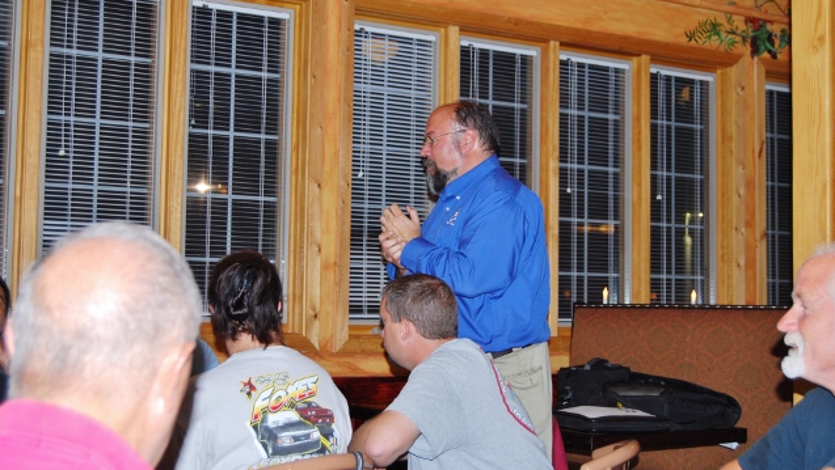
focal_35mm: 60
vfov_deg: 20.1
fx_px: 1329
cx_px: 417
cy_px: 200
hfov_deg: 34.9
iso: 360
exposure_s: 1/60
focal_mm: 38
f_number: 5
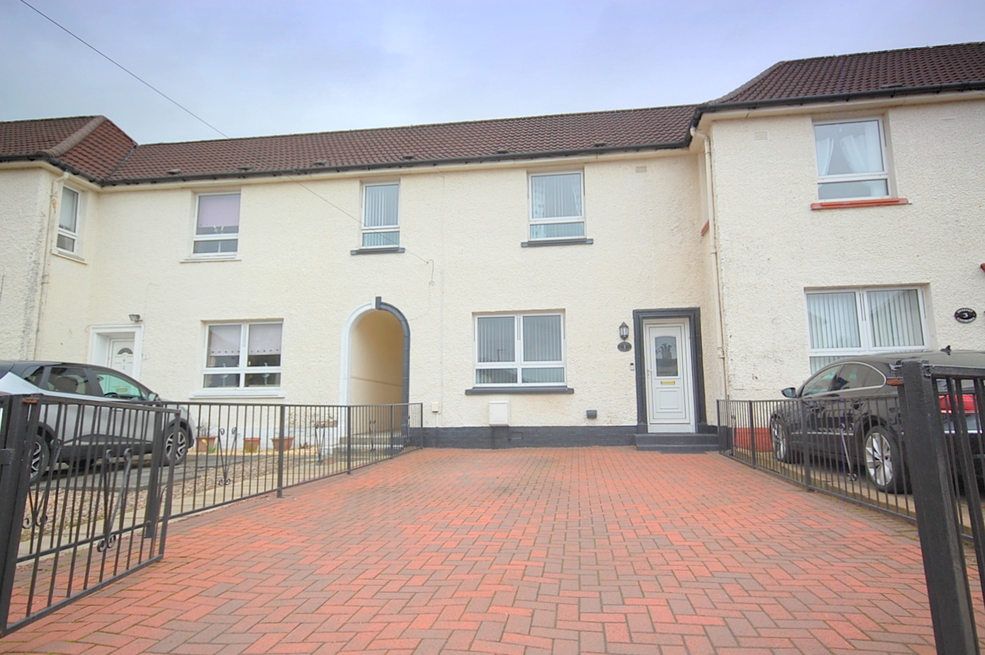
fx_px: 574
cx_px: 492
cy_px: 328
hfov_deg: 81.3
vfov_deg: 59.4
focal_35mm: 21
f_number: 6.3
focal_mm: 14
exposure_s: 1/160
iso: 200
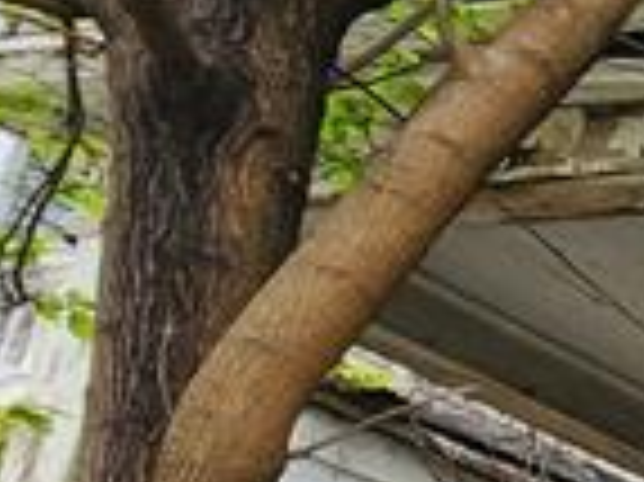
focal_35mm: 93
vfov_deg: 13.8
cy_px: 914
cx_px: 2121
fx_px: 1729
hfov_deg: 10.3
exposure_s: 1/194
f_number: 2.2
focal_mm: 2.2
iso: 50
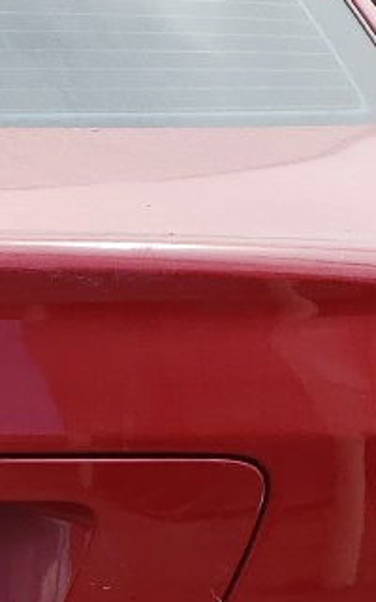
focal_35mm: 138
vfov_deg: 14.8
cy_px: 636
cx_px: -376
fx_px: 2263
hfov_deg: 8.9
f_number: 1.5
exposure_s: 1/2000
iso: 50
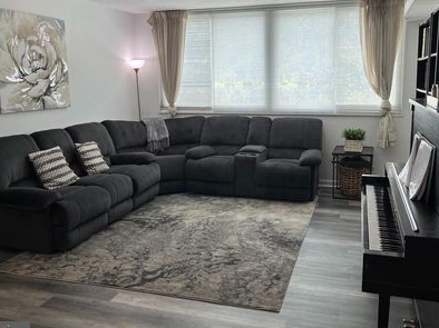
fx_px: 418
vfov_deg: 42.7
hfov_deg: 55.3
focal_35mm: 33
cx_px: 241
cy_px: 135
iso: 80
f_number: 1.6
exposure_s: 1/120
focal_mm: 5.1
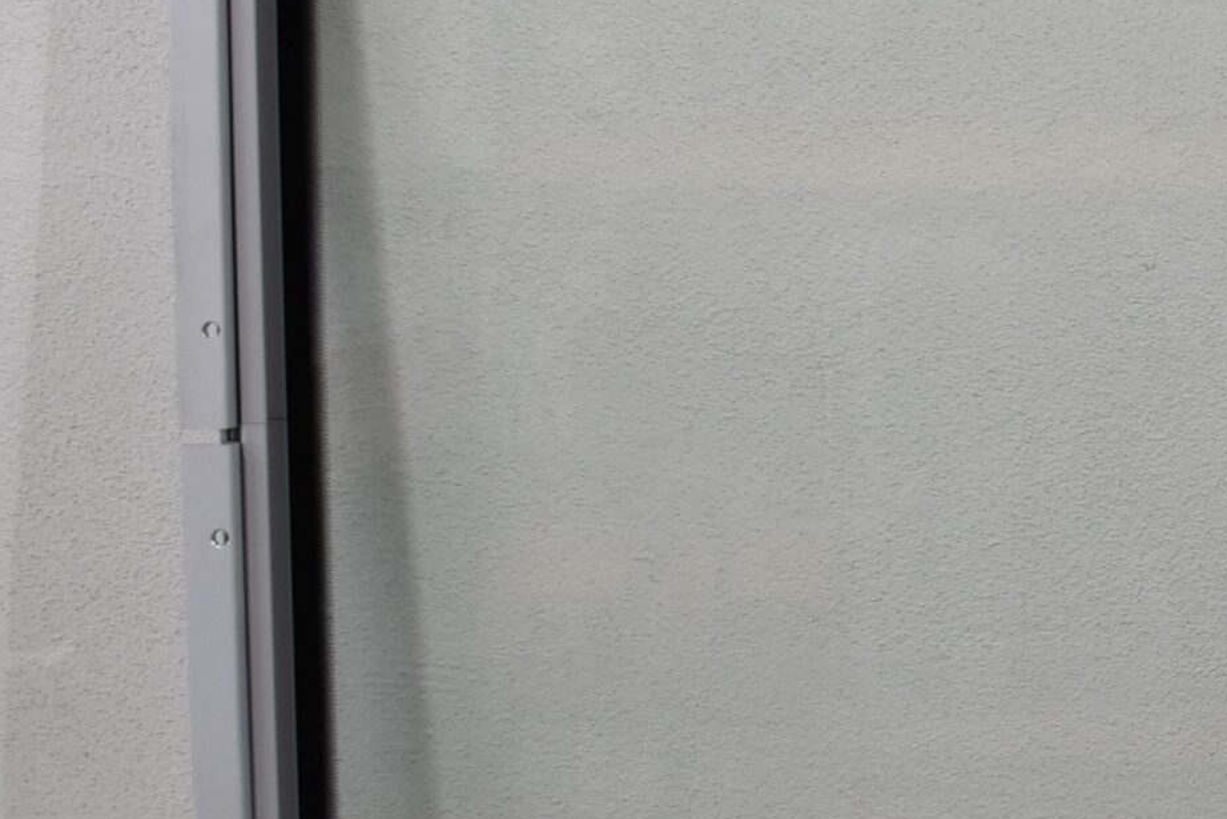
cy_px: 419
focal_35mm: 100
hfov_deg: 18.7
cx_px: 1660
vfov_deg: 13.7
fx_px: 3409
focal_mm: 24
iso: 400
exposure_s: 1/125
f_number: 5.6
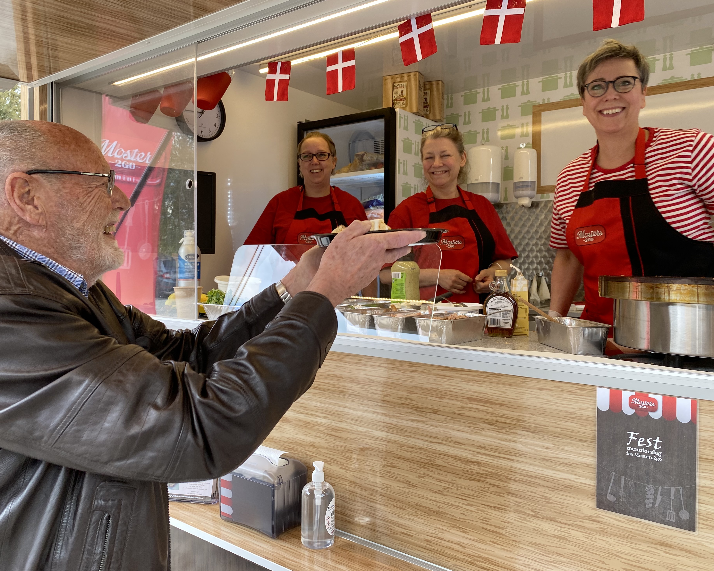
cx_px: 330
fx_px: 592
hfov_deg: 62.1
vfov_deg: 51.5
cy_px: 278
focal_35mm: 28
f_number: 1.8
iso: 50
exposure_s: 1/122
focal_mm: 4.25
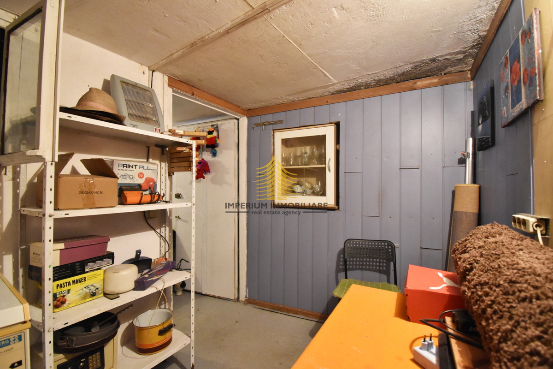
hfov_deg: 100.4
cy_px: 184
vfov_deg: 77.3
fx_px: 230
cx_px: 276
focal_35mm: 15
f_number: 4.5
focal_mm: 10
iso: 3600
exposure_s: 1/30
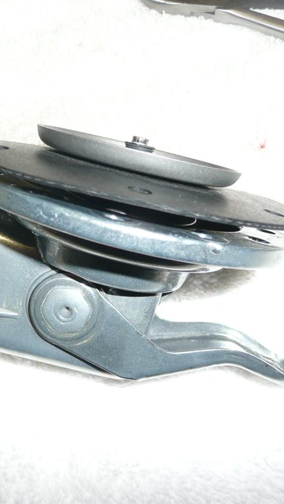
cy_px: 252
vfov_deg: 49.4
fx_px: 549
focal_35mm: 41
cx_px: 68
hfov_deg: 28.6
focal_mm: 4.6
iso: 100
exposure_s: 1/30
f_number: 3.3
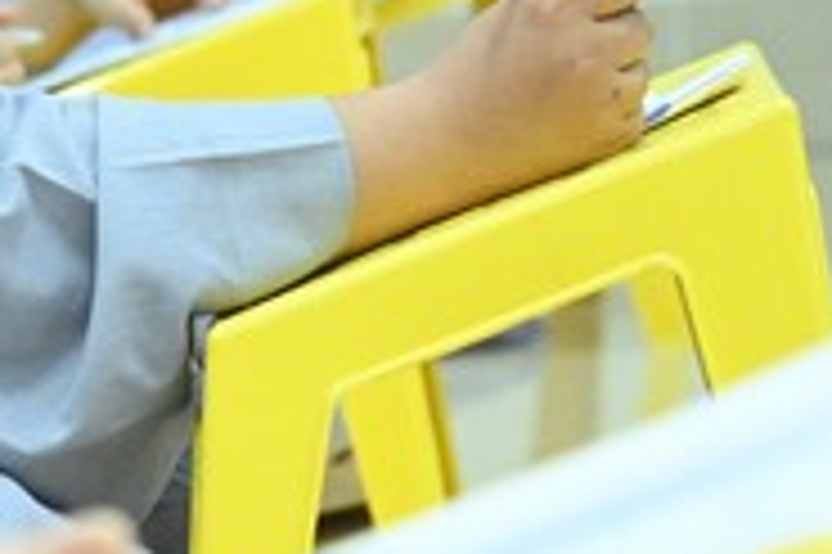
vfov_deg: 3.3
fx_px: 9744
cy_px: 59
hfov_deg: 4.9
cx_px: -85
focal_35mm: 422
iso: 10000
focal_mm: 120
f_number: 4
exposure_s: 1/200
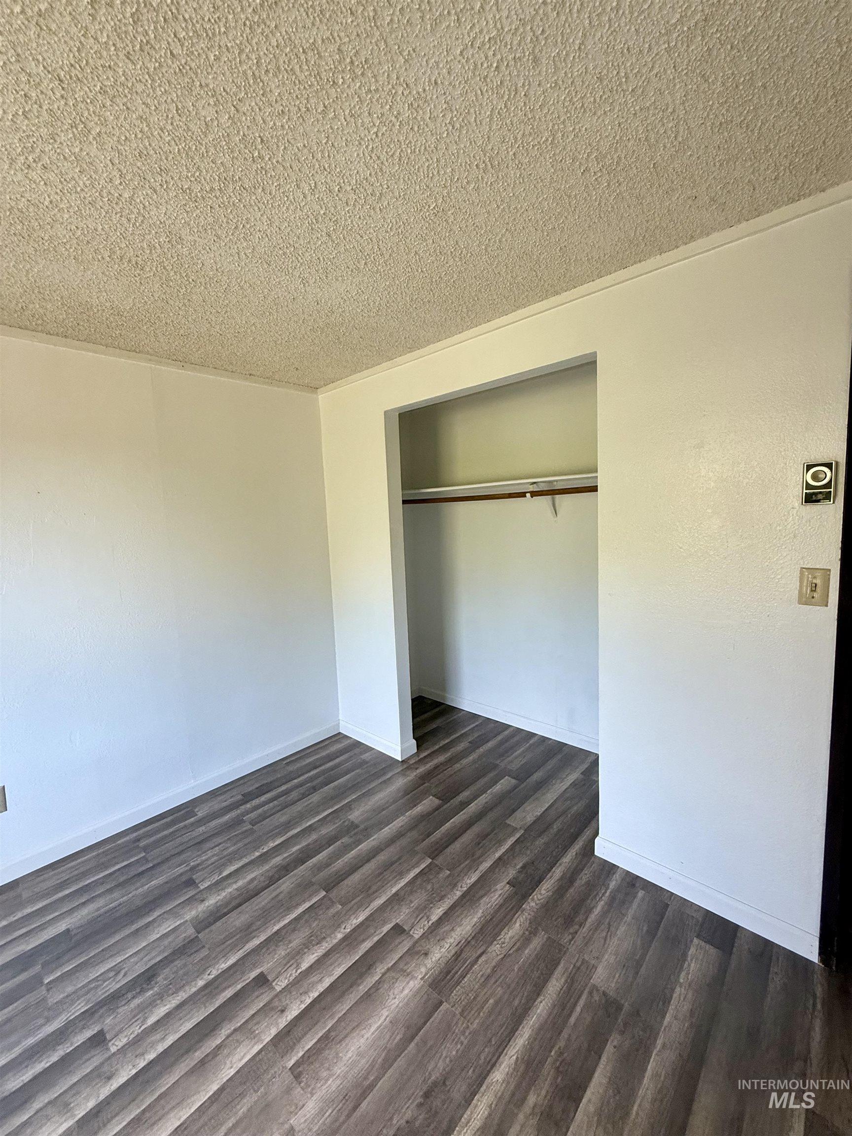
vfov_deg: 102.1
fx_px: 459
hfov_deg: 85.7
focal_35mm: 14
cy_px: 568
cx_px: 426
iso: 200
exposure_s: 1/99
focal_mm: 2.22
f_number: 2.2
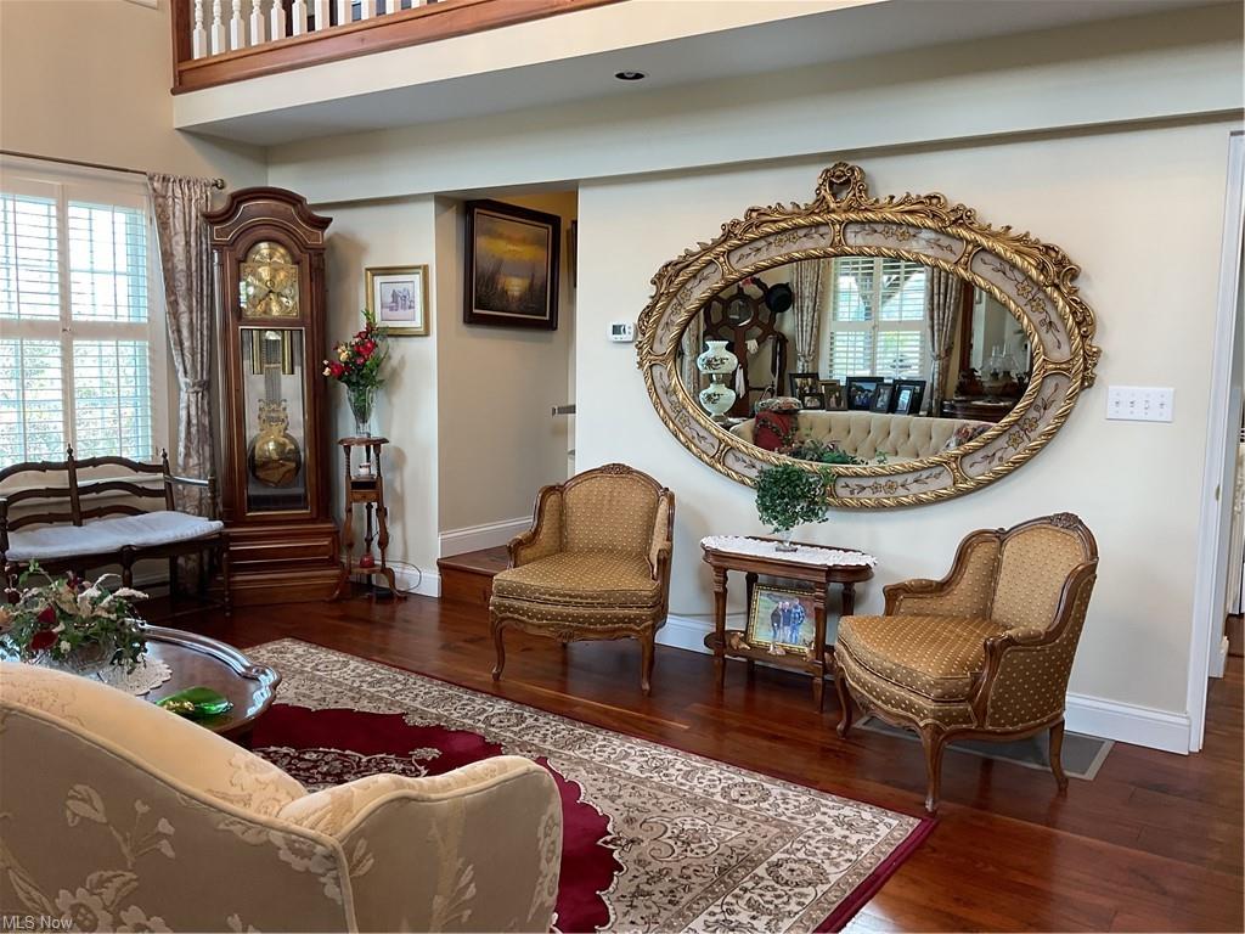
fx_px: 1043
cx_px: 622
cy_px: 467
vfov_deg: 48.2
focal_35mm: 29
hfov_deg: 61.7
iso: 50
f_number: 1.8
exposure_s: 1/60
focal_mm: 3
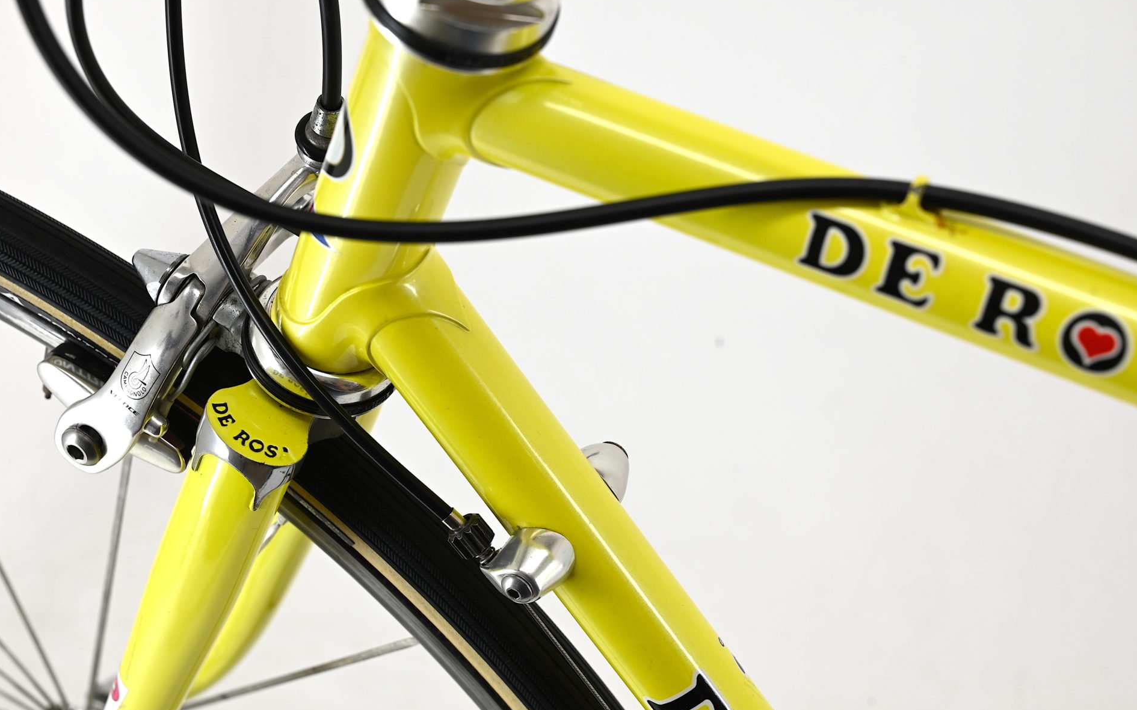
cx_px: 565
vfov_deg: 22.0
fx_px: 1828
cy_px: 367
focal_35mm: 59
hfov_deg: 34.5
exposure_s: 1/30
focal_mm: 57
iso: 250
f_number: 9
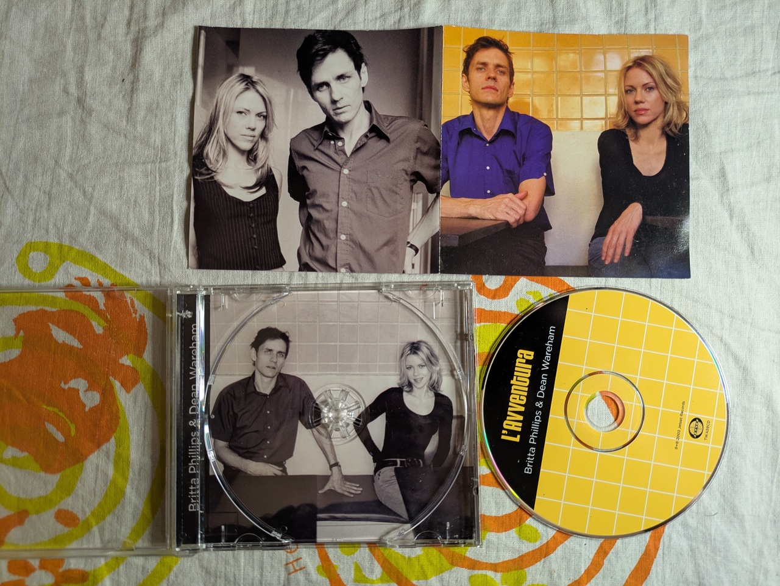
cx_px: 390
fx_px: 564
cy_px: 293
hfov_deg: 69.4
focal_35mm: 25
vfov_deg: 54.9
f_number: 1.89
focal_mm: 5.43
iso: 156
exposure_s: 1/25
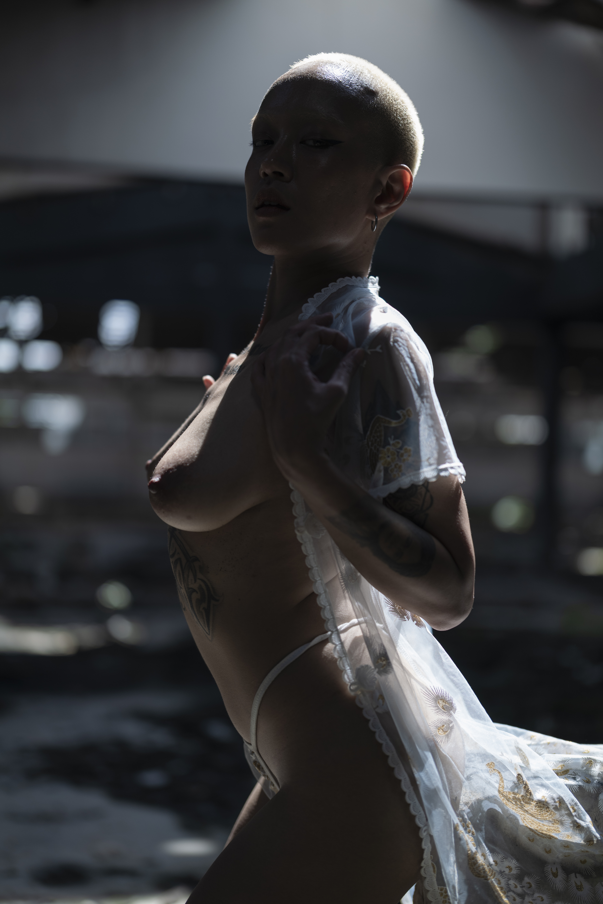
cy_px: 452
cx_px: 302
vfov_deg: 39.6
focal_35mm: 50
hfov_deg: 27.0
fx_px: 1255
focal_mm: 50
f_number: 1.6
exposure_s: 1/1600
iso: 100
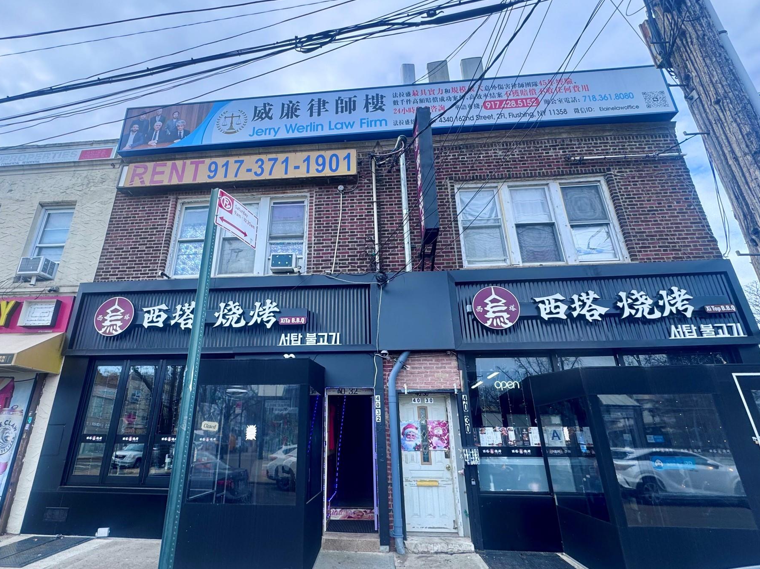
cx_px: 337
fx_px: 351
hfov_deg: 94.1
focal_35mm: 16
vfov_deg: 78.0
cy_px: 298
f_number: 2.2
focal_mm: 2.22
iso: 40
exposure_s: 1/548
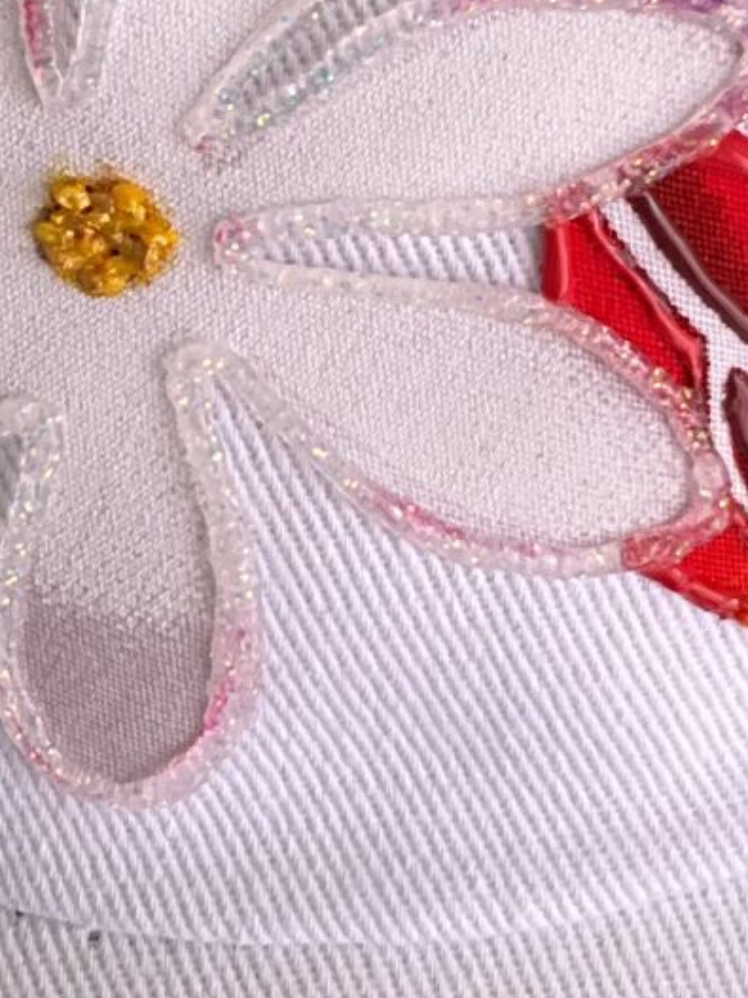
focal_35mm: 141
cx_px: 273
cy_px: 419
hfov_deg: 10.5
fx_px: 4064
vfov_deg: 14.0
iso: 16
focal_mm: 3
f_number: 1.8
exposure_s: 1/123
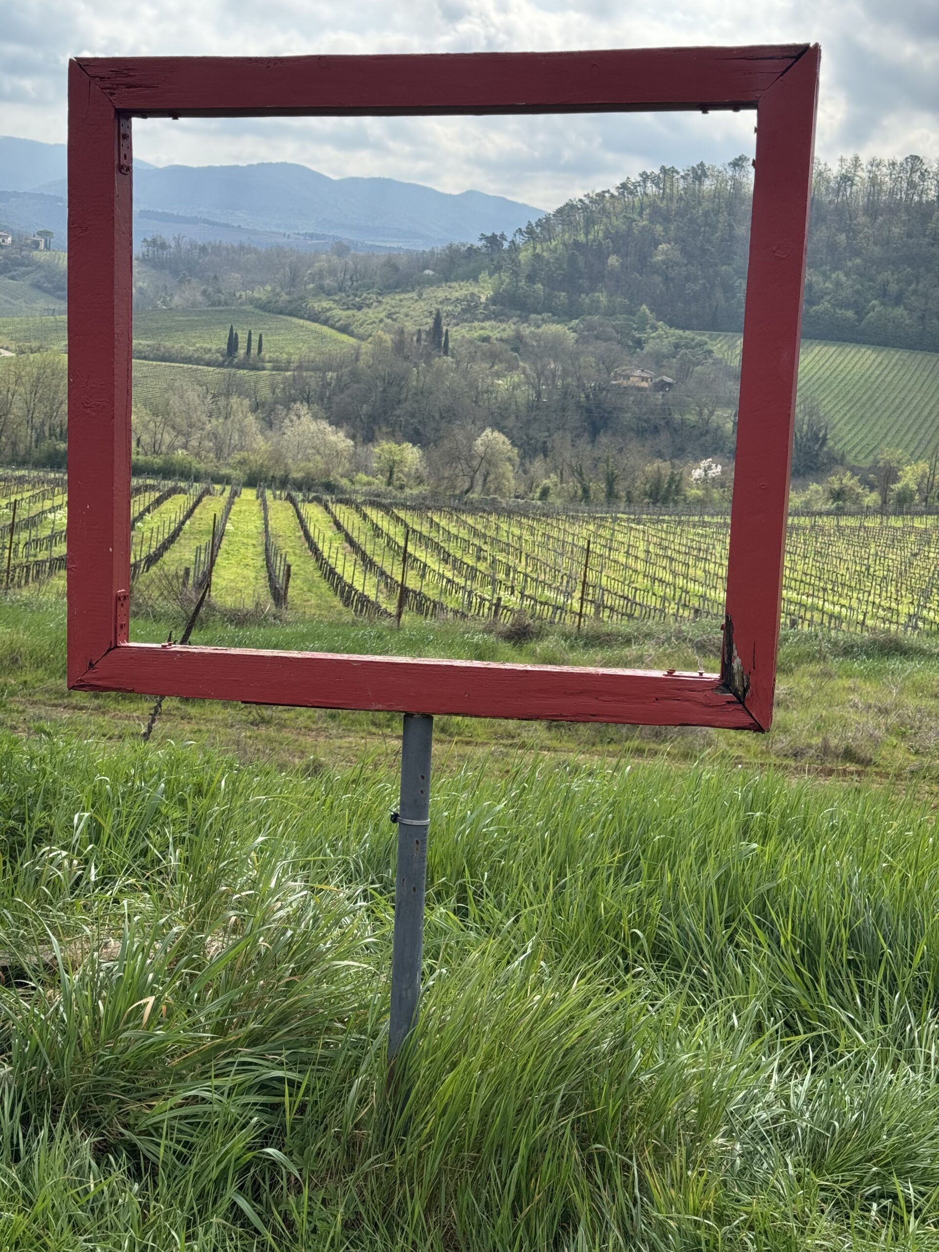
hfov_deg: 30.3
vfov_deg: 39.7
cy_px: 626
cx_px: 470
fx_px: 1736
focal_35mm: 48
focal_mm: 6.76
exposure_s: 1/2331
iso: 64
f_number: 1.78
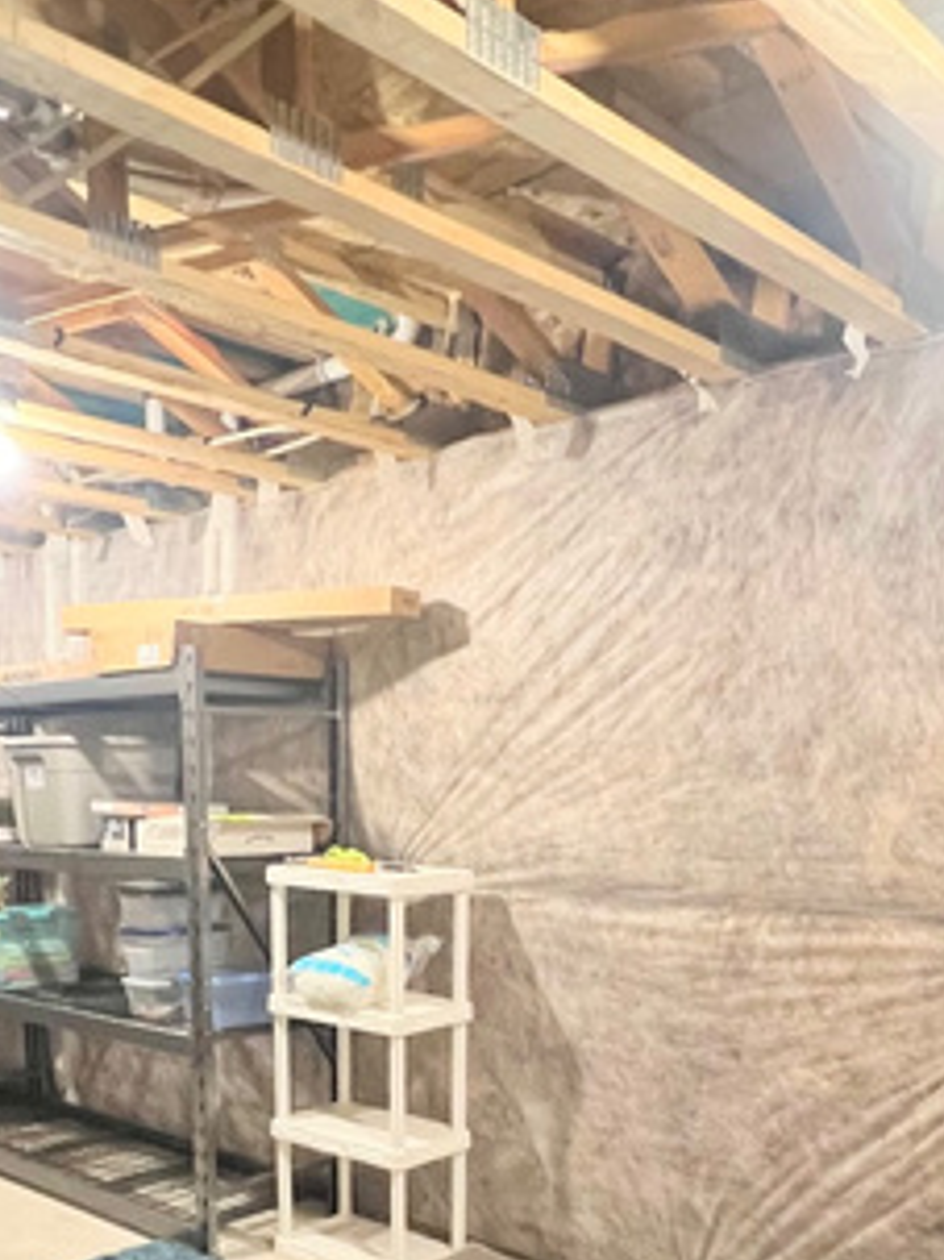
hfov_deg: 42.6
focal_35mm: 33
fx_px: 1201
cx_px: 362
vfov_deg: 50.6
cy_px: 1077
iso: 800
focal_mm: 1.57
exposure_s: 1/40
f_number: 1.8
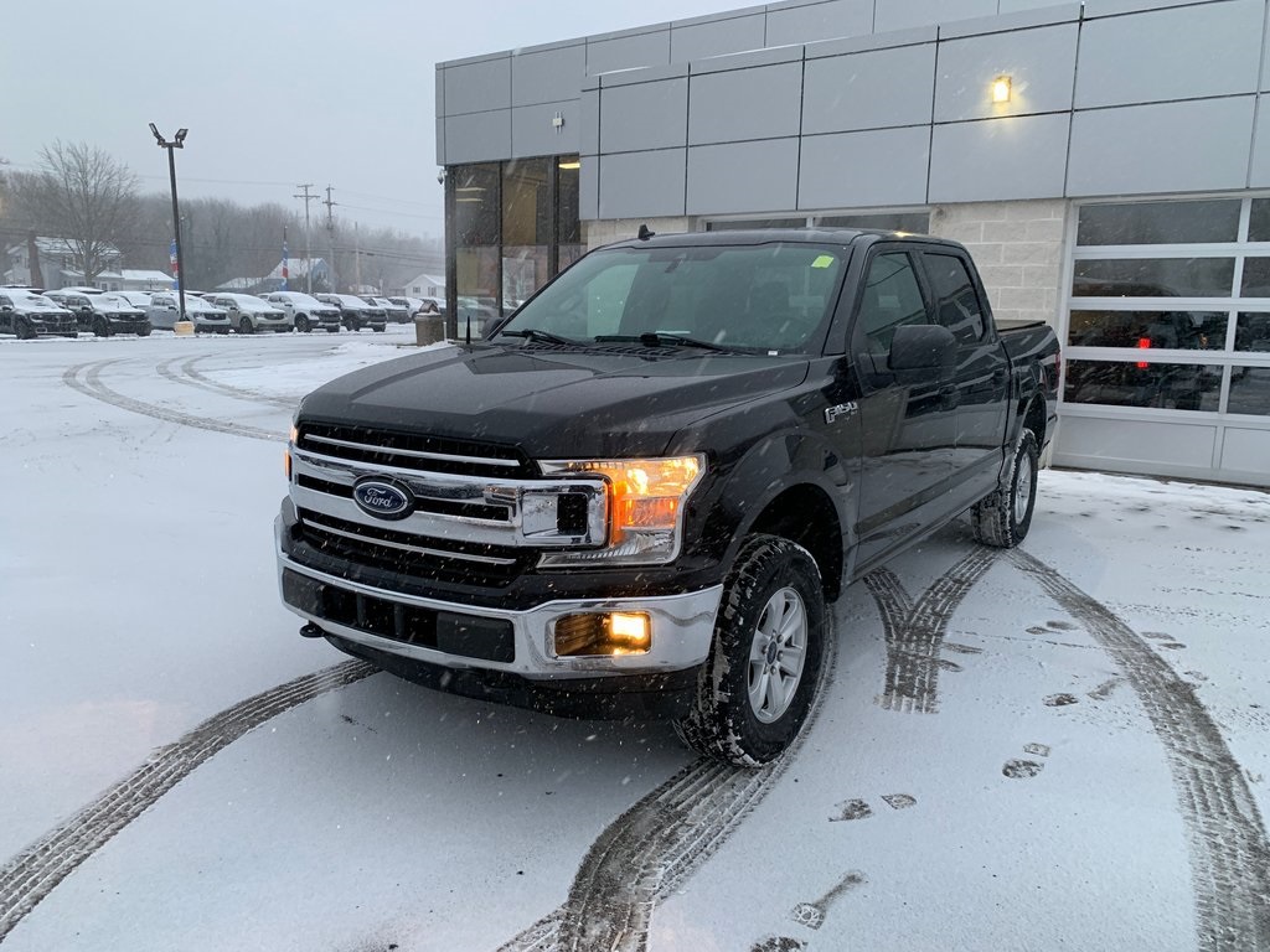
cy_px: 476
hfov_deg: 67.3
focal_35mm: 26
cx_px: 635
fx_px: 954
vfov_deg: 53.1
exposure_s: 1/113
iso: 100
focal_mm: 4.25
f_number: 1.8
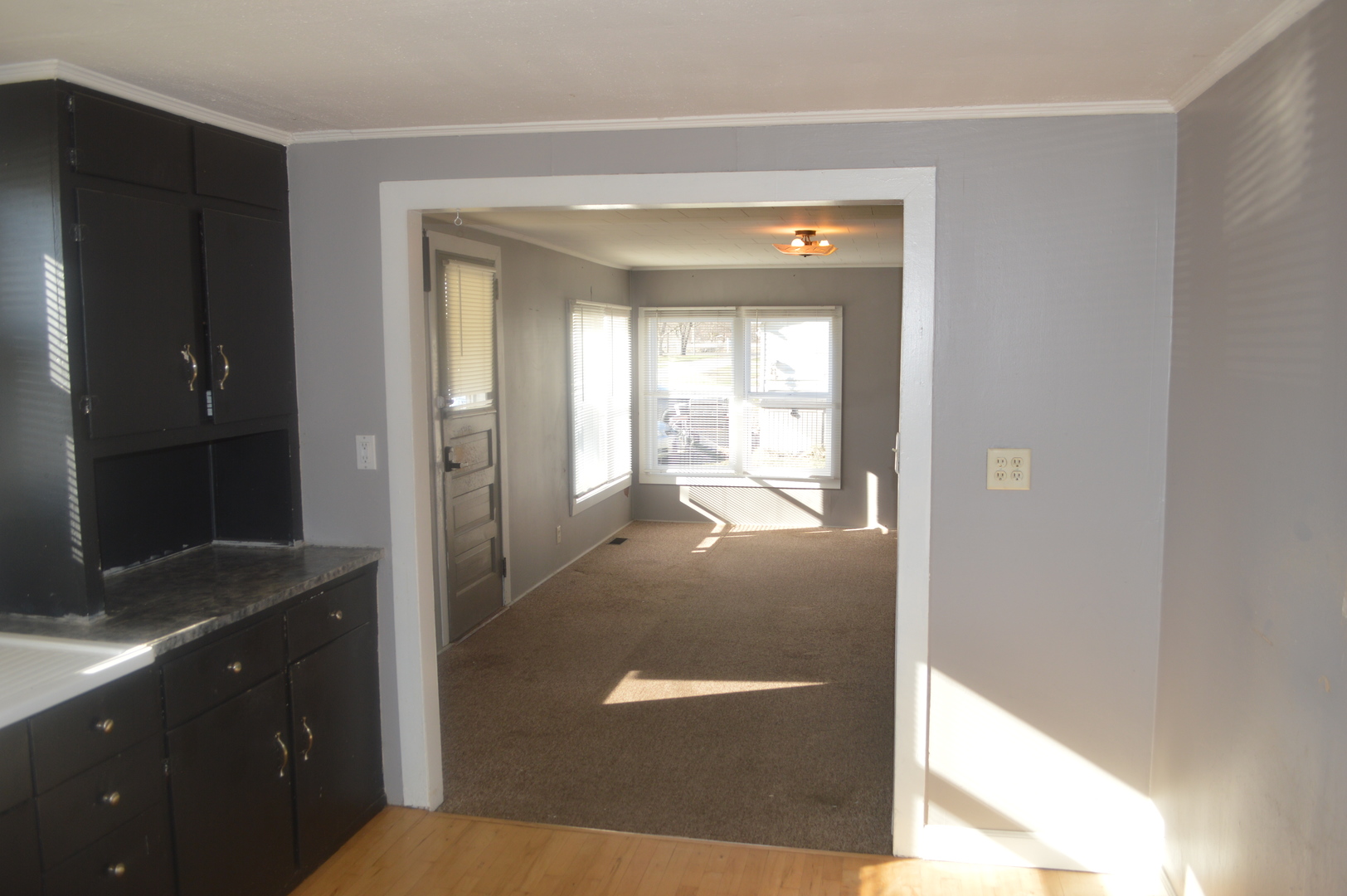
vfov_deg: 47.9
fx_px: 1009
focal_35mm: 27
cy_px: 448
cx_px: 674
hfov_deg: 67.4
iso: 180
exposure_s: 1/125
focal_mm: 18
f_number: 4
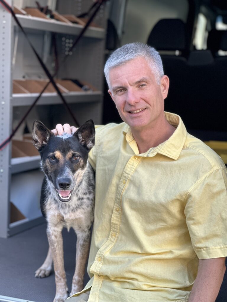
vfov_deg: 25.3
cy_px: 151
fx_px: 673
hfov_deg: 19.1
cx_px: 114
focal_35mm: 77
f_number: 2.8
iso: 100
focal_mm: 9
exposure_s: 1/121
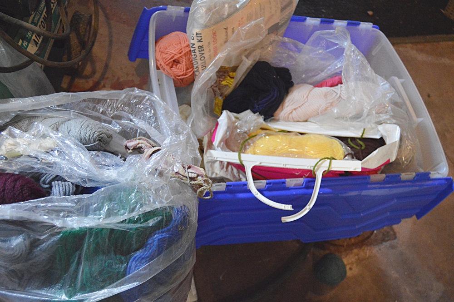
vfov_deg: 34.2
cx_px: 227
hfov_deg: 49.6
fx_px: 491
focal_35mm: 39
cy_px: 151
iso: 3200
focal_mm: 26
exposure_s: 1/60
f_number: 4
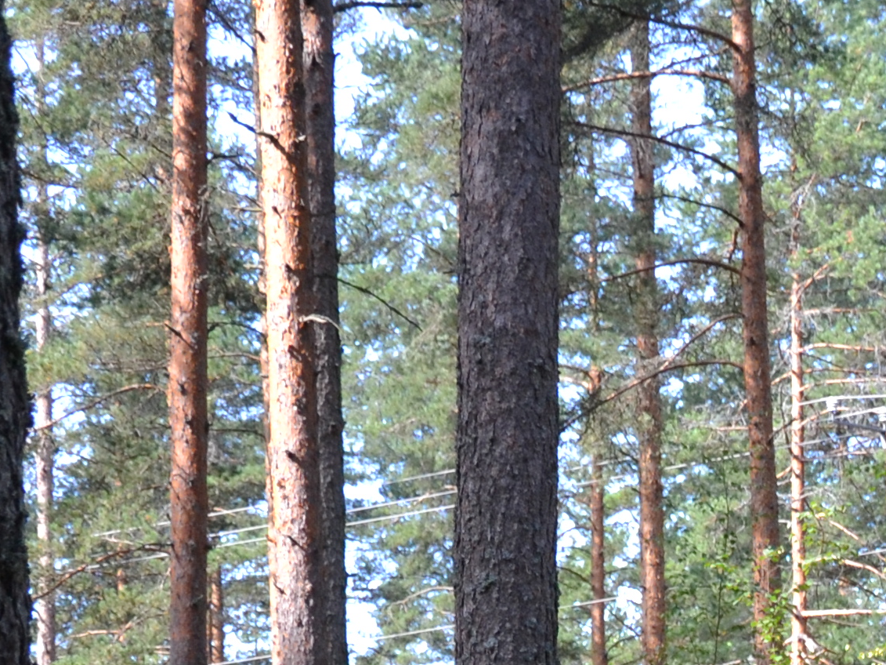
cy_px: 1040
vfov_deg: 9.8
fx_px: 3761
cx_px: 1300
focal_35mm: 147
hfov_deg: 12.8
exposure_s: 1/500
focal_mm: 25
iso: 800
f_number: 4
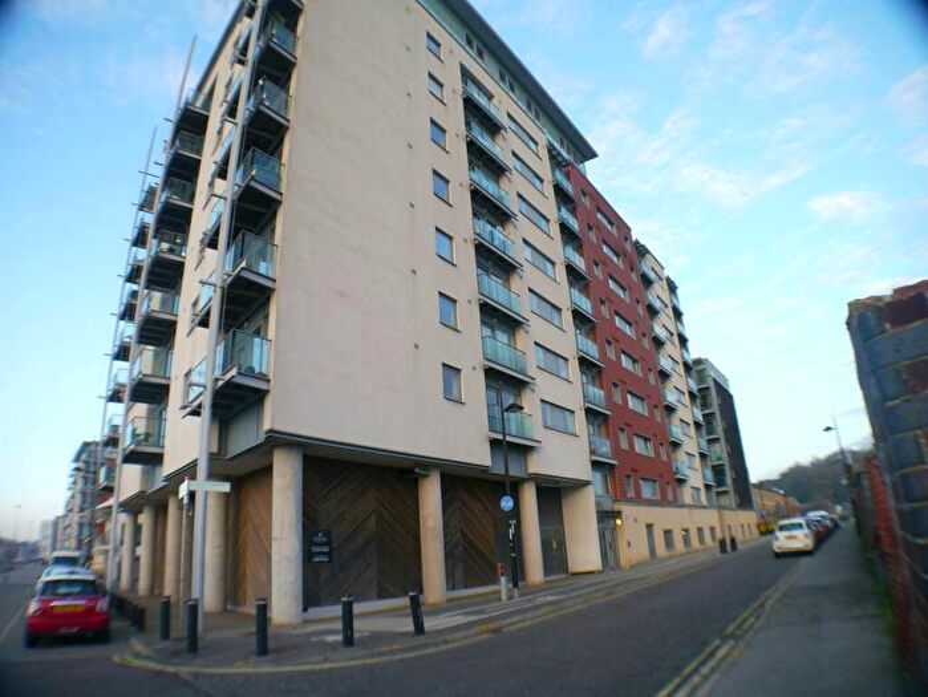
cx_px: 464
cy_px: 348
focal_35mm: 28
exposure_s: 1/125
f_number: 4.5
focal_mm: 14
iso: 160
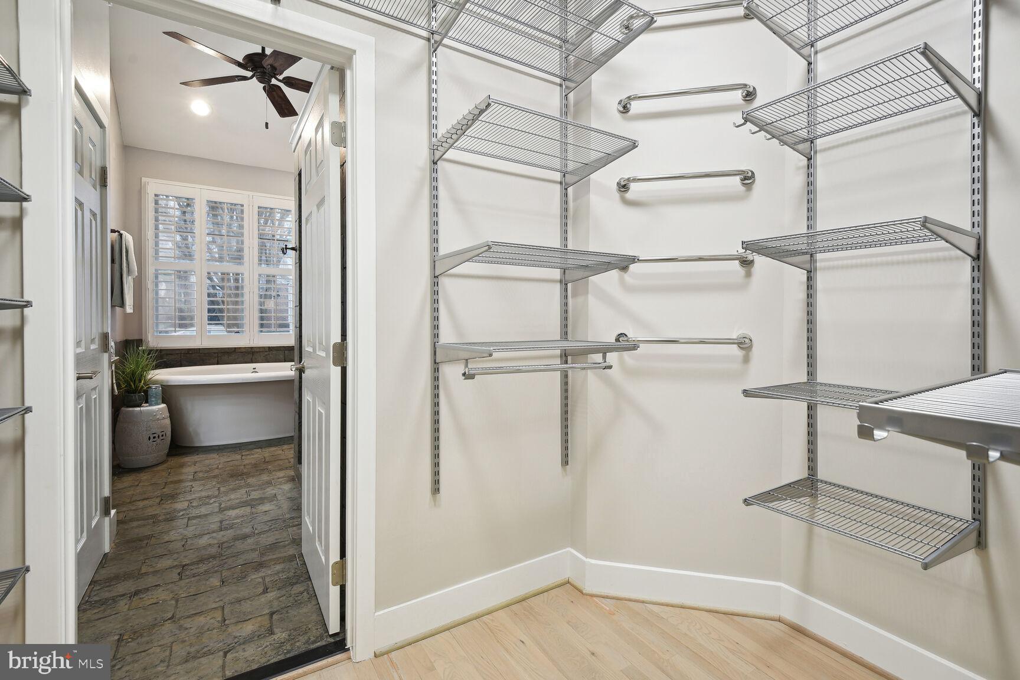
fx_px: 453
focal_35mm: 16
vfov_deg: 73.7
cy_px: 340
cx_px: 510
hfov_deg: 96.7
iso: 400
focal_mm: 16
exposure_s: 1/4
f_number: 8
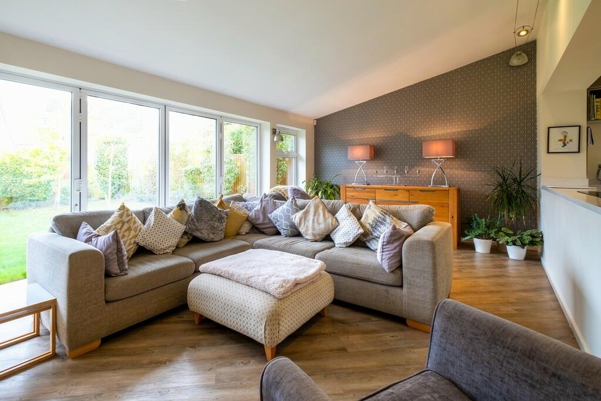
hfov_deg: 100.4
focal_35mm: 15
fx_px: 250
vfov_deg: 77.3
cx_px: 300
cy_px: 200
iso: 160
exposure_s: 1/15
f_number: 9
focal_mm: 10
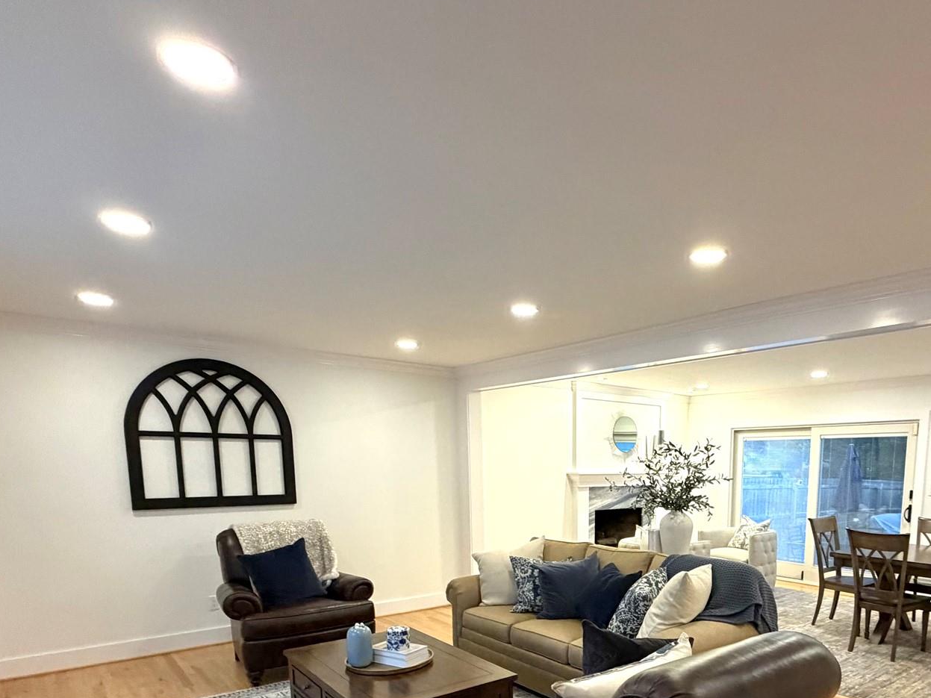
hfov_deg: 72.5
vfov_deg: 55.1
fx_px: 619
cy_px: 549
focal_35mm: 23
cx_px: 591
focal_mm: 2.22
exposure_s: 1/60
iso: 500
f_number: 2.2
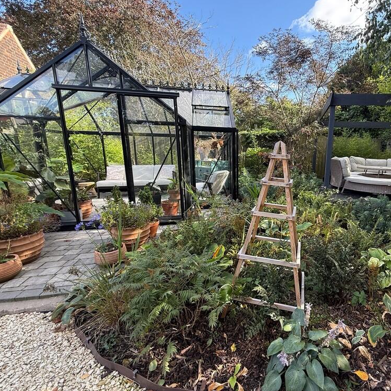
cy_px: 192
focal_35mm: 17
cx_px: 268
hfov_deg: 80.5
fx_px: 217
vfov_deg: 84.0
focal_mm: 2.22
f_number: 2.2
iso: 64
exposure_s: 1/177
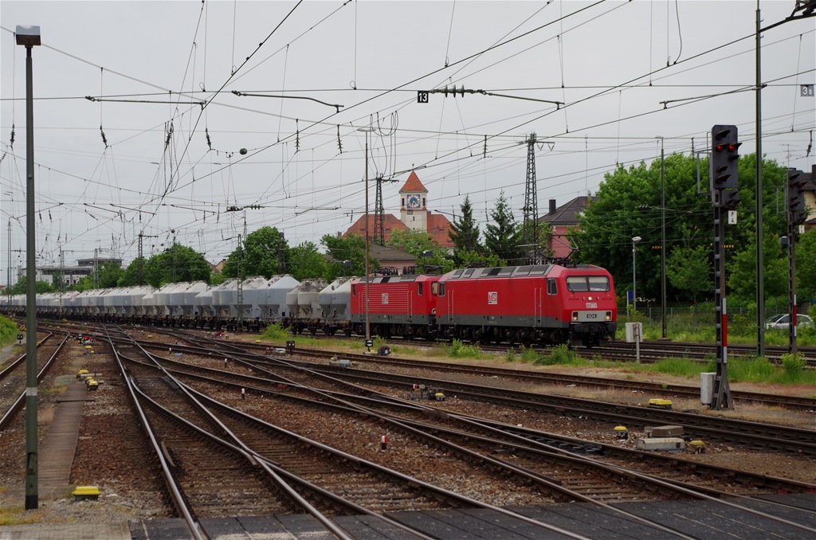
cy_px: 270
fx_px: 1855
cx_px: 408
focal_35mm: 82
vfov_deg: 16.6
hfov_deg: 24.8
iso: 400
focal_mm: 55
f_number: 8
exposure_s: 1/400
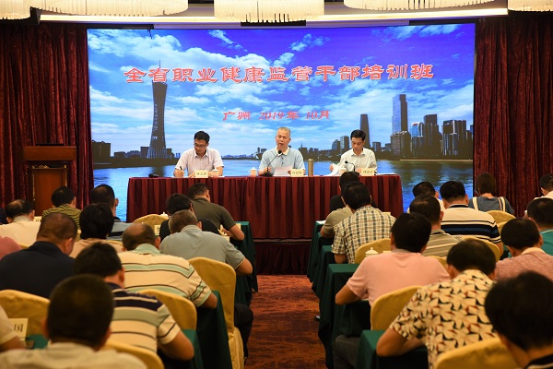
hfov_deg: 28.8
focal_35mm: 70
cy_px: 184
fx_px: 1075
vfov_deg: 19.5
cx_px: 276
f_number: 4.5
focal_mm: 70
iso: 800
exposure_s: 1/80
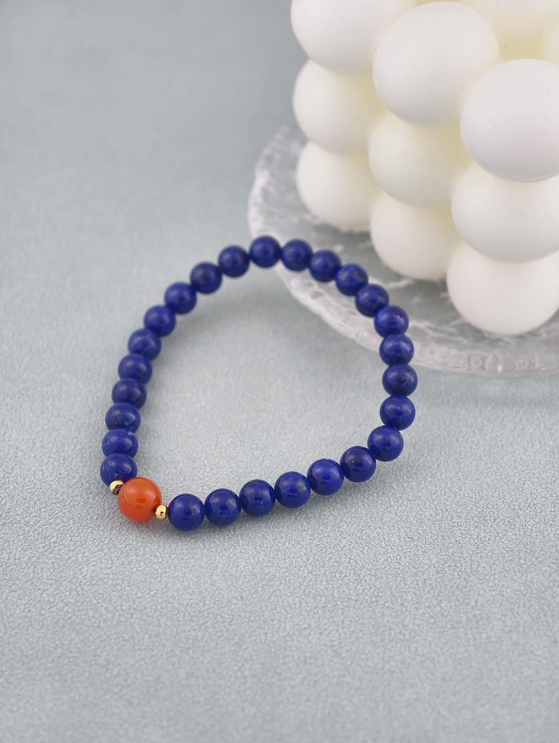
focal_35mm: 85
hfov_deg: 17.4
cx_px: 280
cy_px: 372
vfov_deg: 23.0
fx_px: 1826
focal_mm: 22.48
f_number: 2.67
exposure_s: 1/160
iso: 125
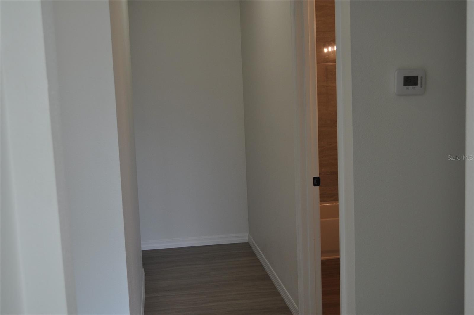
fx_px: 572
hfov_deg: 45.0
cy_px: 158
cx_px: 237
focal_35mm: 44
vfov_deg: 30.8
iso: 400
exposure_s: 1/125
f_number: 5.6
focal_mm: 29
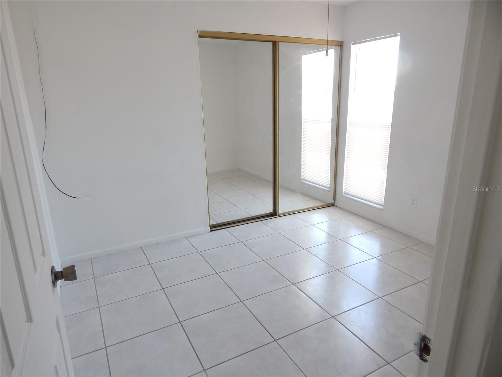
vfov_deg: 58.9
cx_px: 251
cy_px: 188
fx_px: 334
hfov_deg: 73.9
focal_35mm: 23
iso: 140
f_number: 3
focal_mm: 4
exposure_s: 1/30
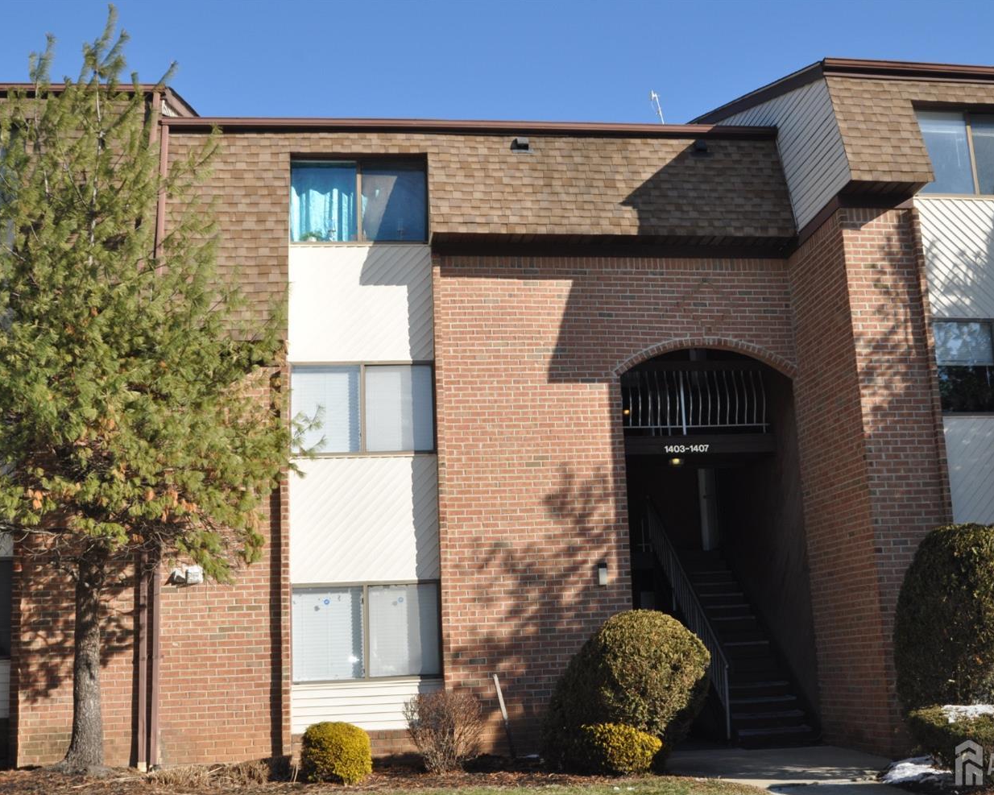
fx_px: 1206
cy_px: 398
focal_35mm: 41
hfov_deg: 44.7
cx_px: 550
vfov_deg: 36.5
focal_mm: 24
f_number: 10
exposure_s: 1/200
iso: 200
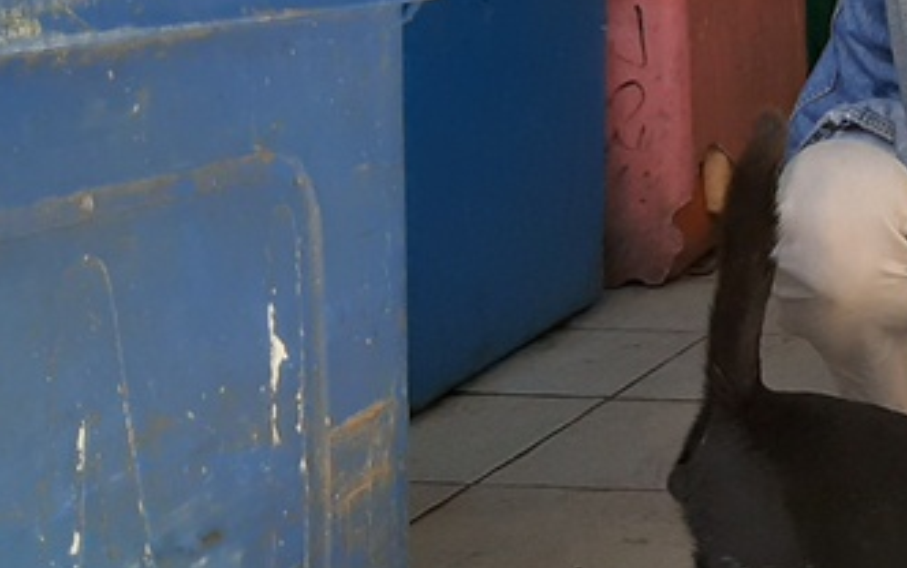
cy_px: 208
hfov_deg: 22.3
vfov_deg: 15.4
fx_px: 2103
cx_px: 1106
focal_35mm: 85
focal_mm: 3.93
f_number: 1.7
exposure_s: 1/842
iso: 40
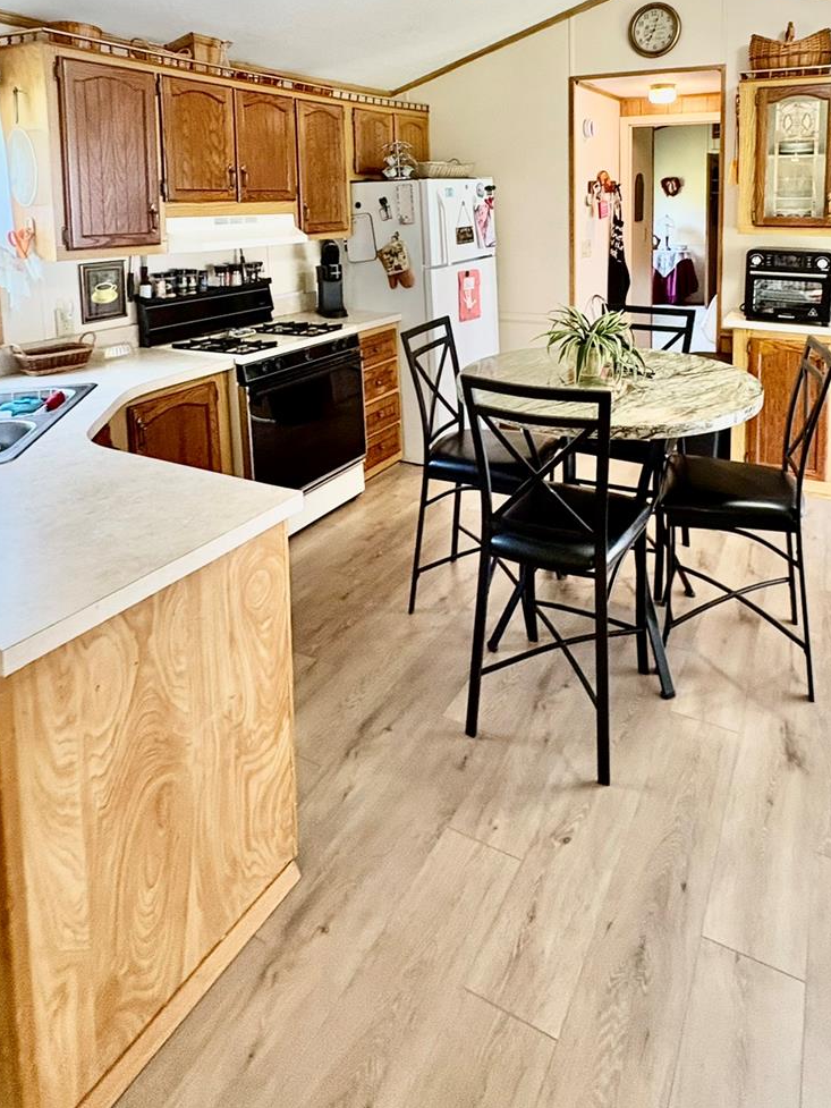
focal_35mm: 22
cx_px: 510
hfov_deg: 60.4
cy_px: 257
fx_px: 704
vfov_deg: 70.5
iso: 320
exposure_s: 1/60
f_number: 2.2
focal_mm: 2.22
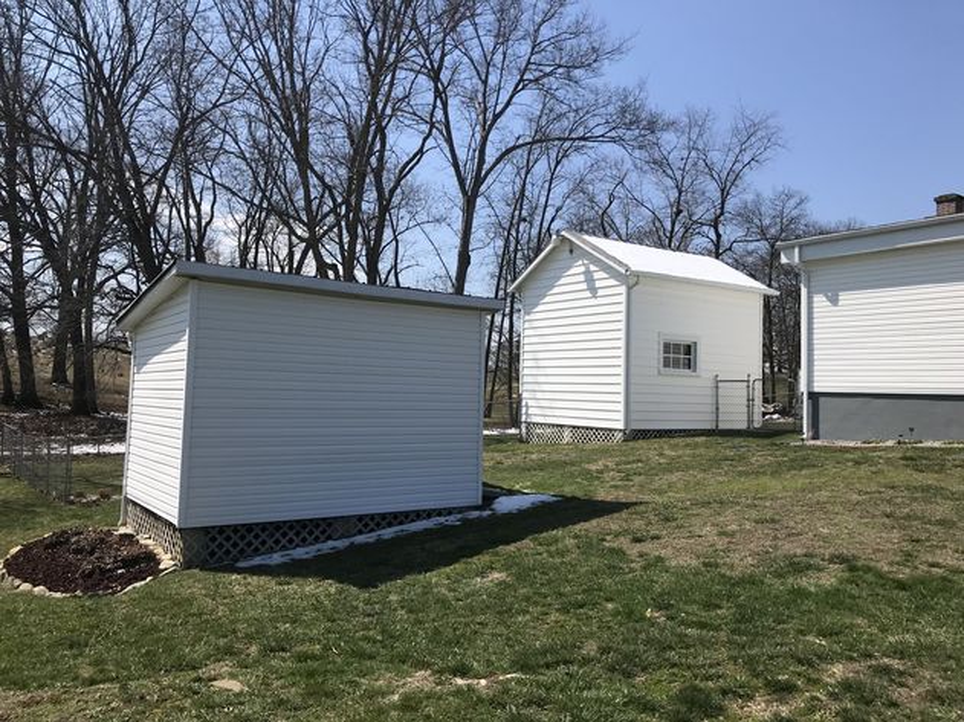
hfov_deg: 63.5
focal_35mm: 28
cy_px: 361
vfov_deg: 49.7
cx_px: 482
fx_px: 780
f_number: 1.8
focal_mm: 3.99
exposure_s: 1/3195
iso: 20
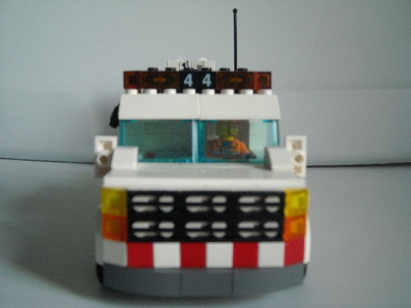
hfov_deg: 42.9
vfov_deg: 32.9
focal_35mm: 44
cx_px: 206
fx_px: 522
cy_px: 154
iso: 270
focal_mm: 7.1
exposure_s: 1/60
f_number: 3.1
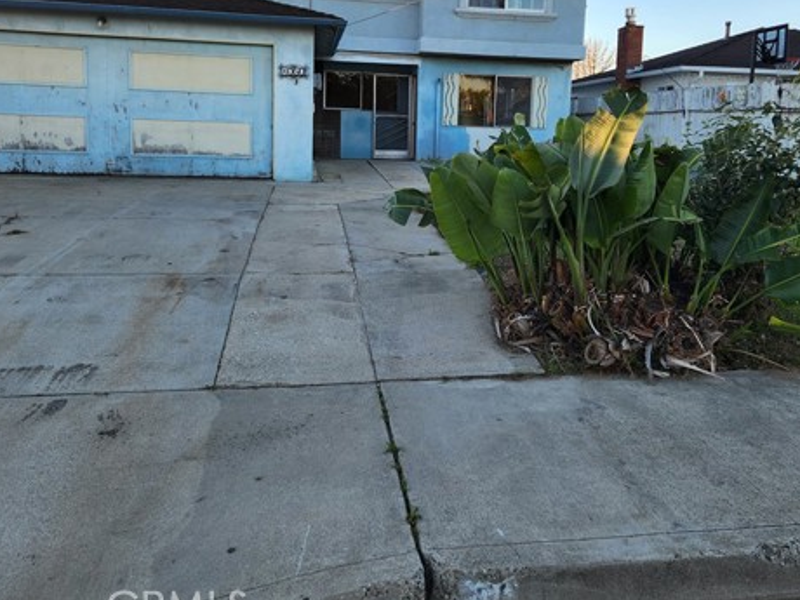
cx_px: 452
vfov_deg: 43.7
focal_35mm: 32
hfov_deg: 56.6
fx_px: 740
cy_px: 214
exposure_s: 1/296
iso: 20
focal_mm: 5.4
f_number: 1.8
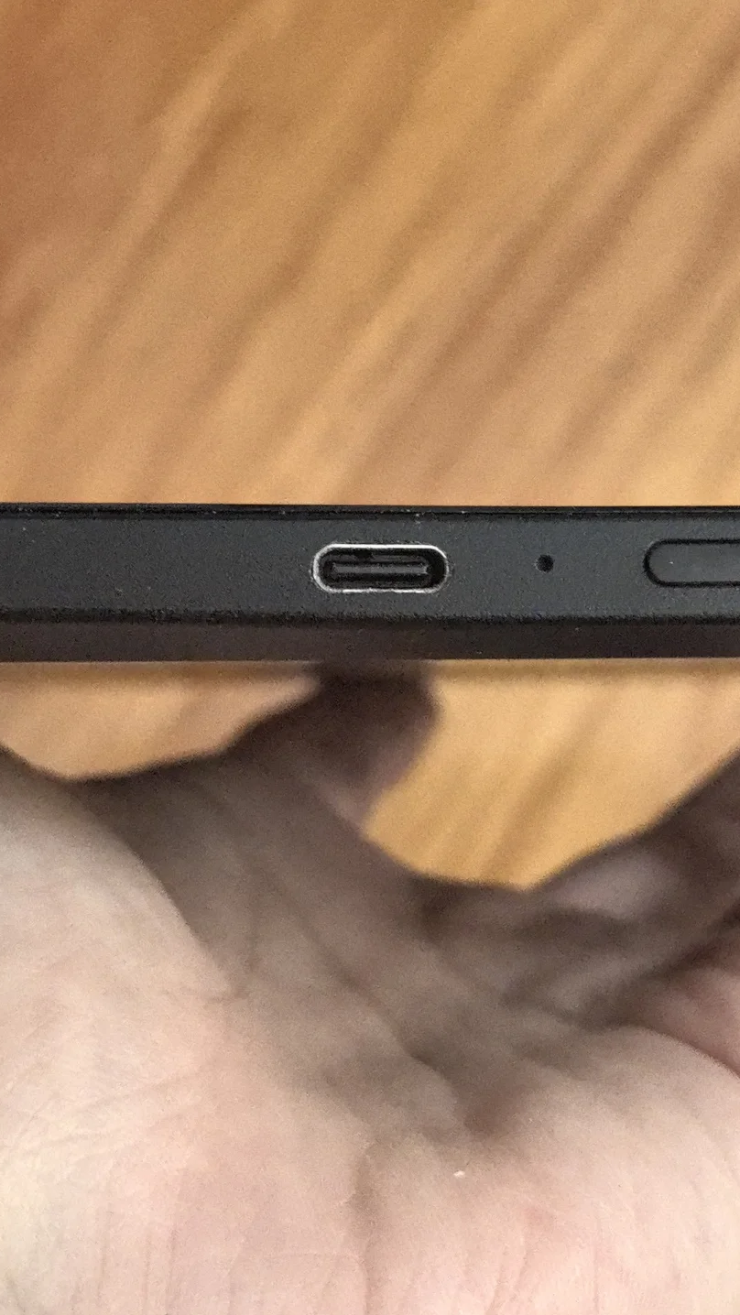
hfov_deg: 20.3
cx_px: 473
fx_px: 2058
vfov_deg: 35.4
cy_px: 658
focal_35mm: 59
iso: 3200
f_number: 2
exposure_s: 1/60
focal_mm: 6.98
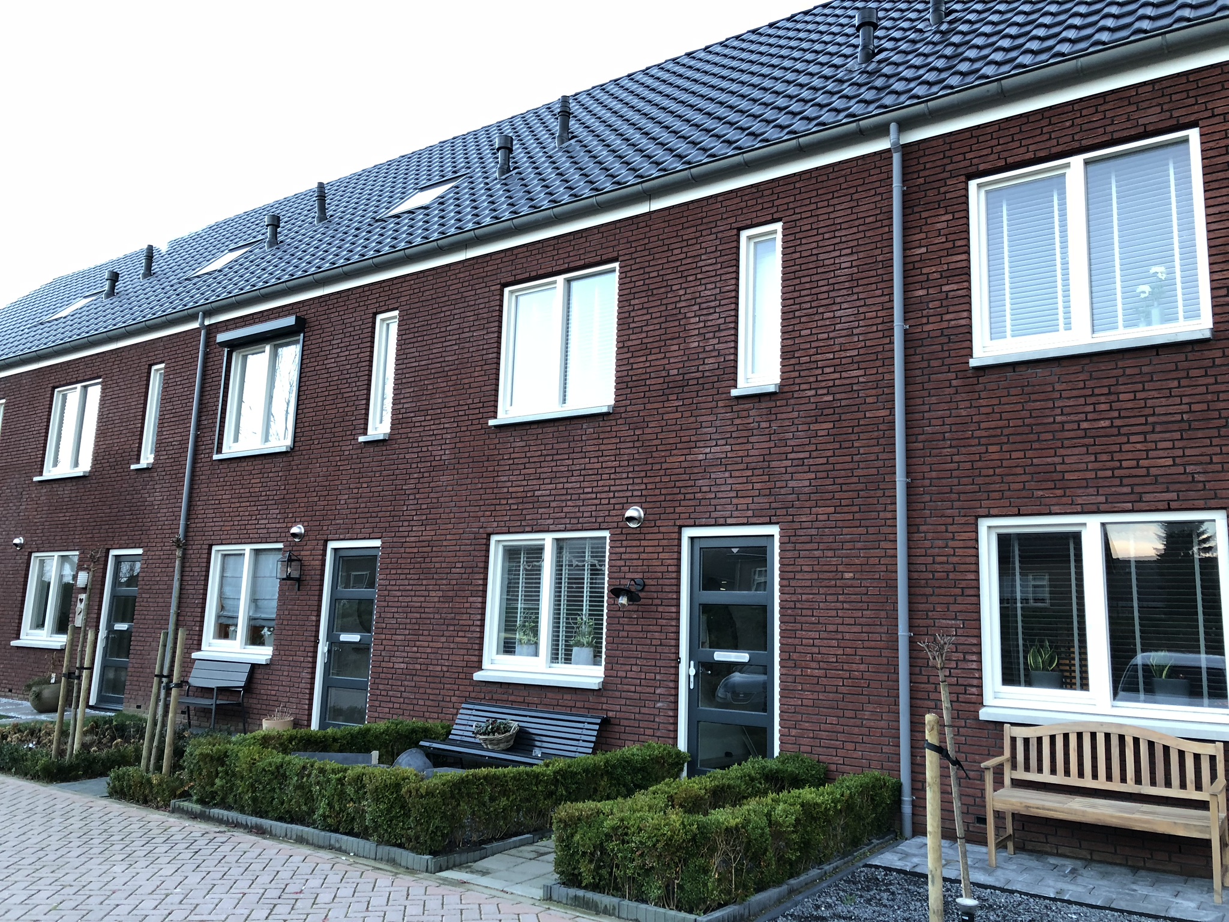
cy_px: 461
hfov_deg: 63.4
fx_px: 994
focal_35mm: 28
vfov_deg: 49.7
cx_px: 614
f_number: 1.8
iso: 40
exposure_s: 1/20
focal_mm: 4
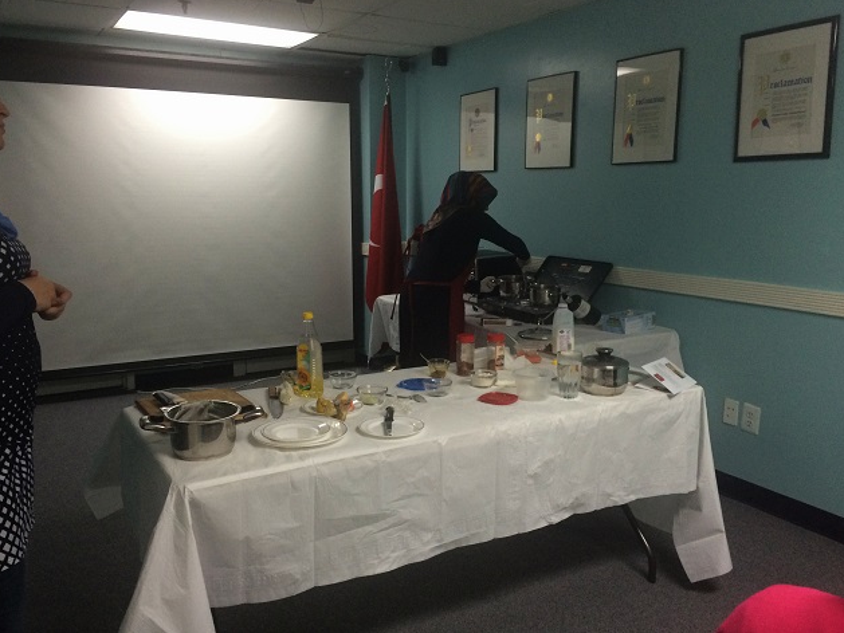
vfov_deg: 45.5
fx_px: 756
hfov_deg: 58.3
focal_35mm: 31
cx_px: 427
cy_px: 310
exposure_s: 1/30
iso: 125
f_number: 2.2
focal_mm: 4.12
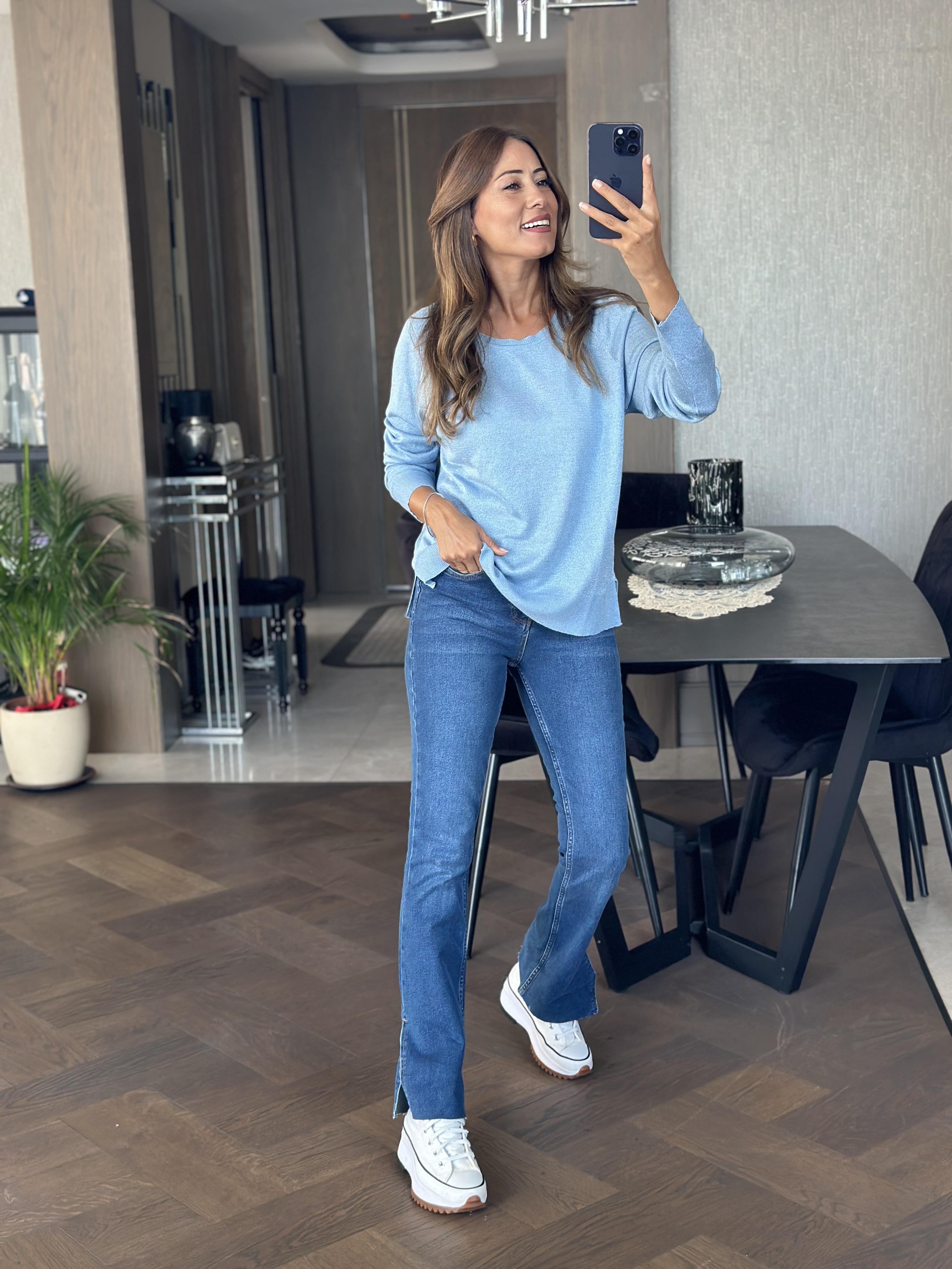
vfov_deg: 39.7
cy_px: 634
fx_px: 1760
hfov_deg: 30.3
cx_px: 476
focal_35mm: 48
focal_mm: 6.86
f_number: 1.78
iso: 125
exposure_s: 1/72
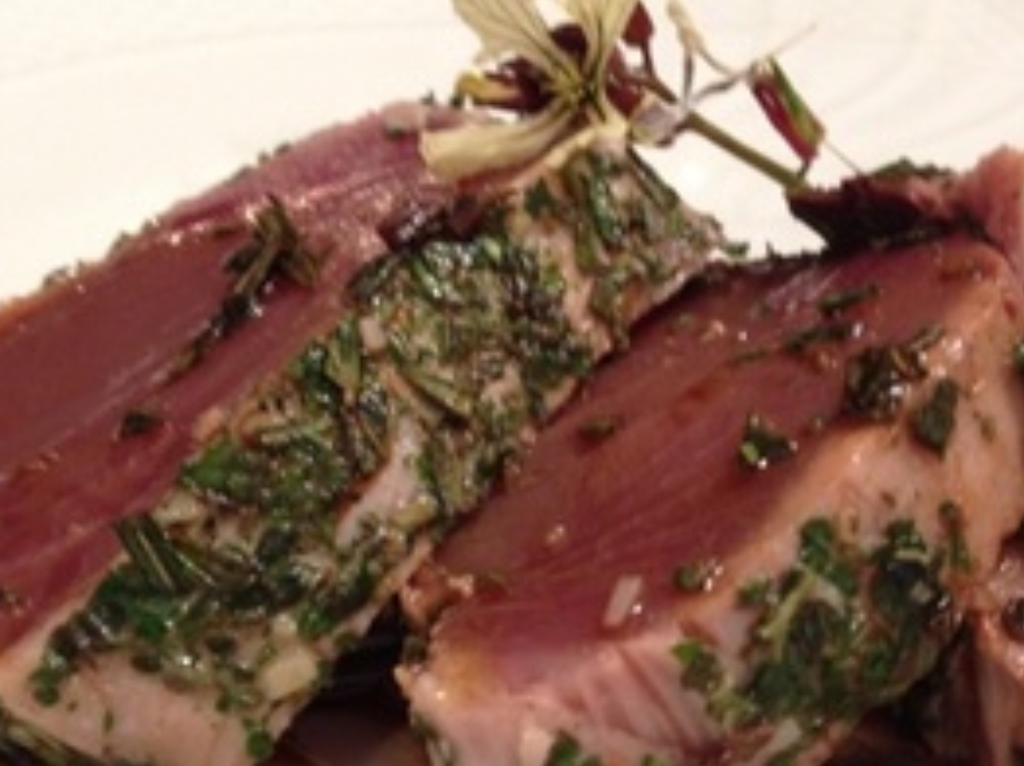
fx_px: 1862
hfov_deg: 30.6
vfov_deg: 23.1
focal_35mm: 63
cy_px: 522
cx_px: 668
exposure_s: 1/20
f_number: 2.4
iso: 160
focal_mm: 4.13
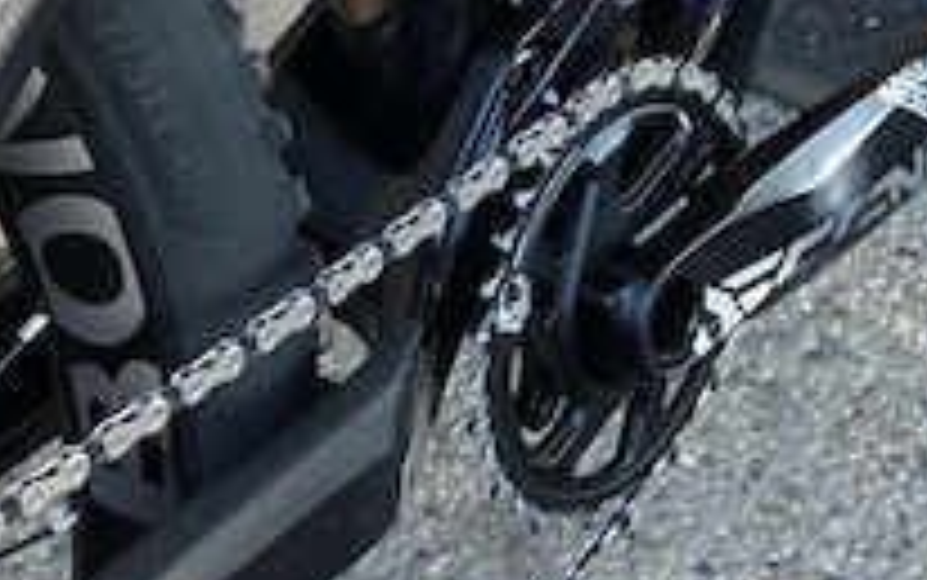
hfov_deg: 18.0
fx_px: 2907
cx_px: 688
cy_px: -868
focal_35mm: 115
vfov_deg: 9.9
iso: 25
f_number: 1.8
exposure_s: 1/30
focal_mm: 4
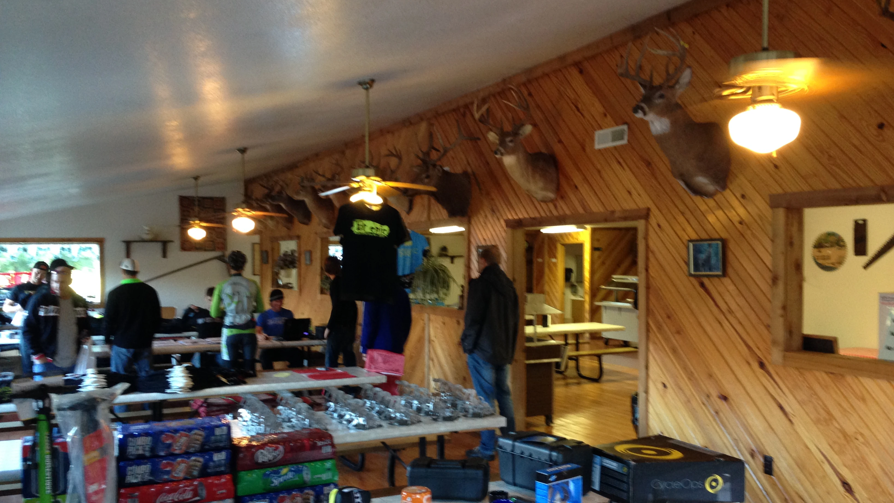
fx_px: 853
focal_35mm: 36
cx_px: 447
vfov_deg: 32.8
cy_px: 278
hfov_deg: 55.3
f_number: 2.4
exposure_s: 1/20
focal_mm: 4.12
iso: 160
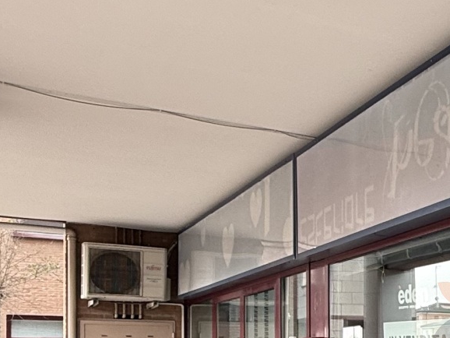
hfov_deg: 25.7
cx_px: 618
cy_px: 357
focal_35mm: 62
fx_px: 806
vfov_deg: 22.5
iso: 50
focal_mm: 2.22
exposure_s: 1/109
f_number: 2.2
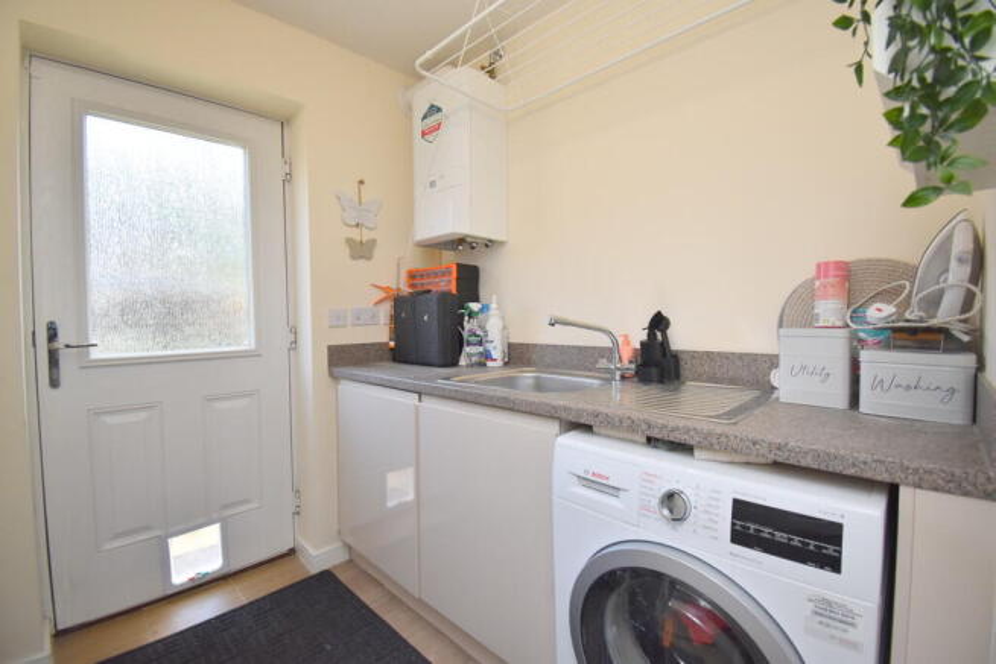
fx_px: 415
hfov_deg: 100.4
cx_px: 498
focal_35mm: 15
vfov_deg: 77.4
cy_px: 332
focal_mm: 10
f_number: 5
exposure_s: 1/200
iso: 560
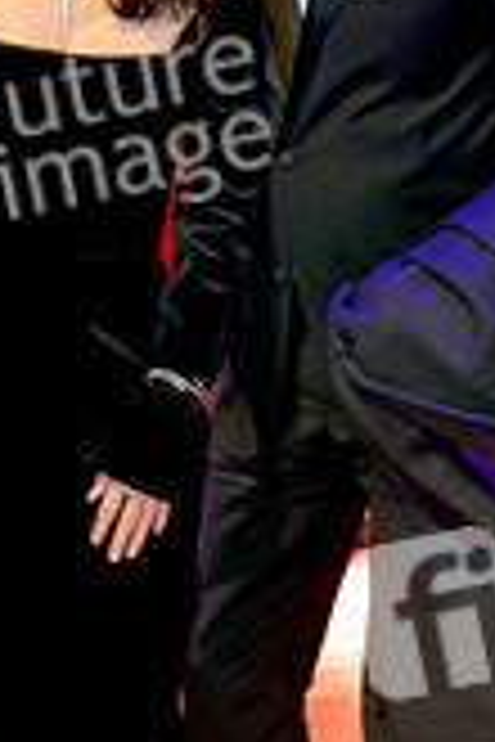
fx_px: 2495
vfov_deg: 16.9
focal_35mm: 121
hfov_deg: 11.3
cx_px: 171
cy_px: 369
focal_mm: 50
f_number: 5.6
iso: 1600
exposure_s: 1/200
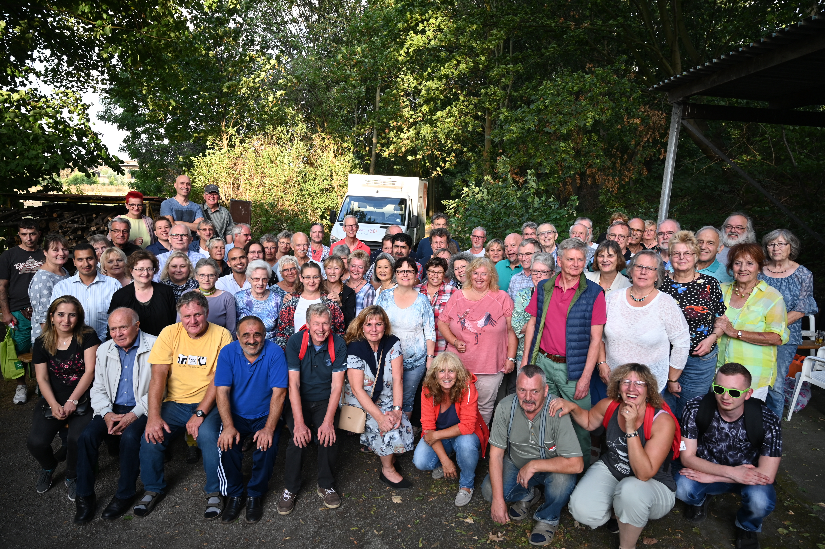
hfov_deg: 73.8
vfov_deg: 53.1
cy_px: 274
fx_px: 550
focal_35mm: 24
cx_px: 412
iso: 400
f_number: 4
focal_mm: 24
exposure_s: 1/250
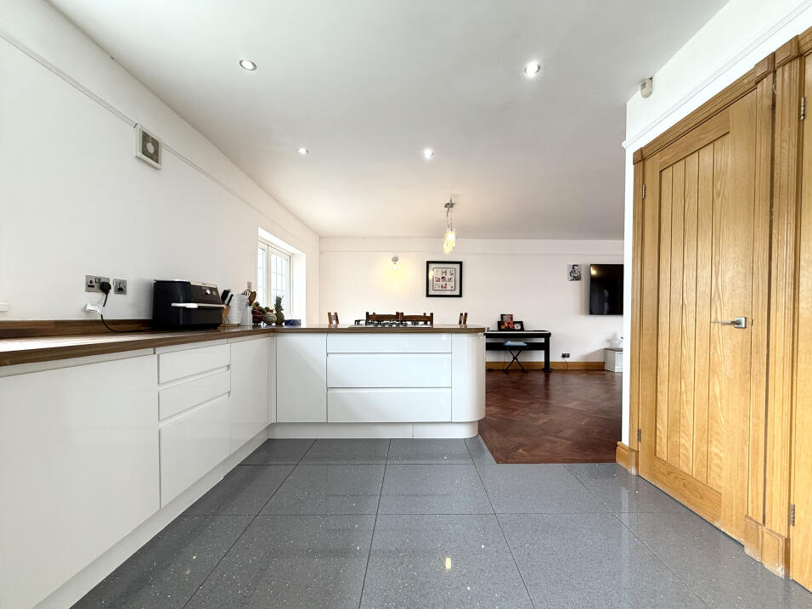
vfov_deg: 81.7
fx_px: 352
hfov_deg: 98.1
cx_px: 422
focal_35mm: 15
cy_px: 322
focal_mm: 2.22
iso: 125
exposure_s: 1/100
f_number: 2.2
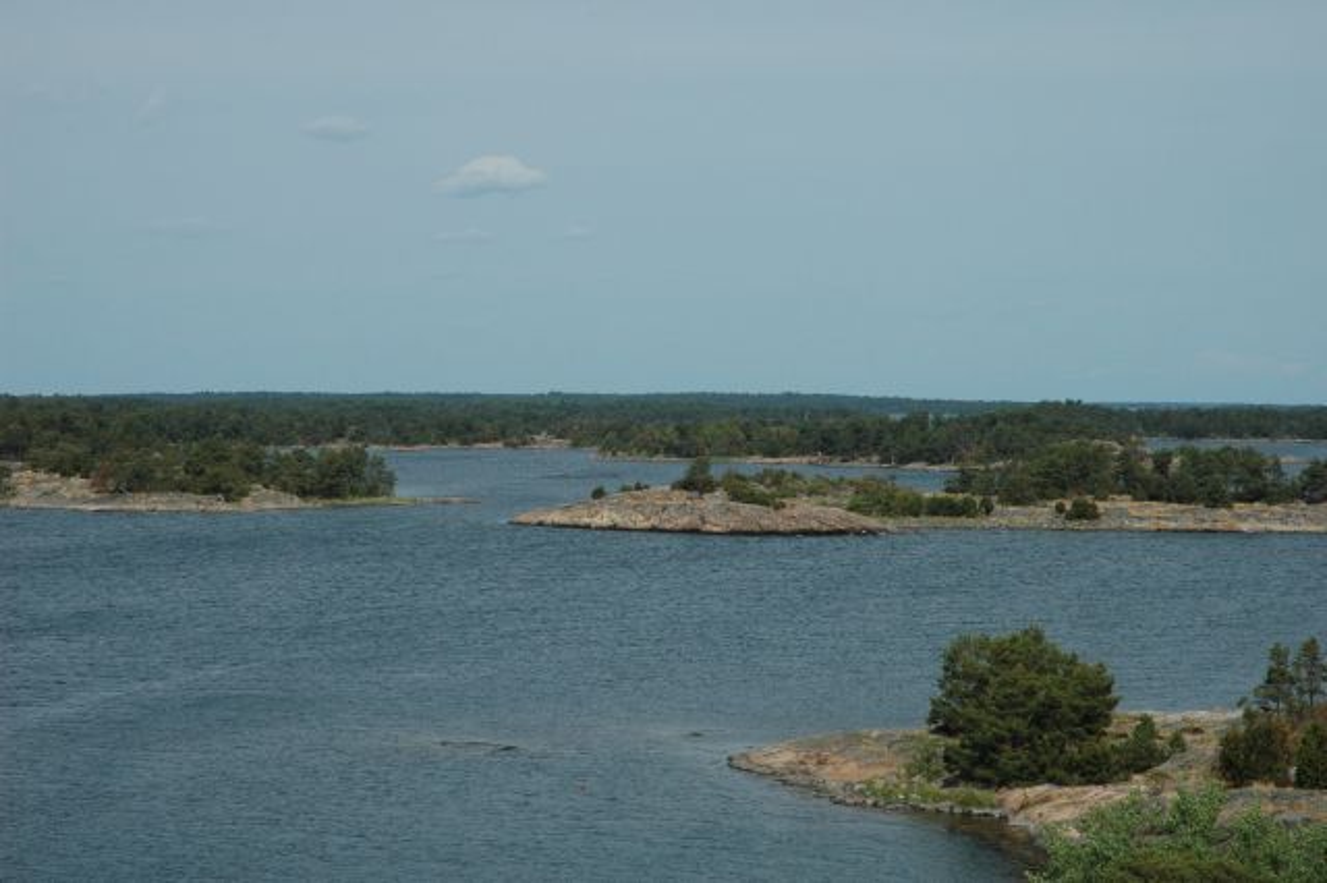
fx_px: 3868
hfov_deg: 19.5
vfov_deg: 13.0
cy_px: 442
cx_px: 664
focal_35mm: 105
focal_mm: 70
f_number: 14
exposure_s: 1/800
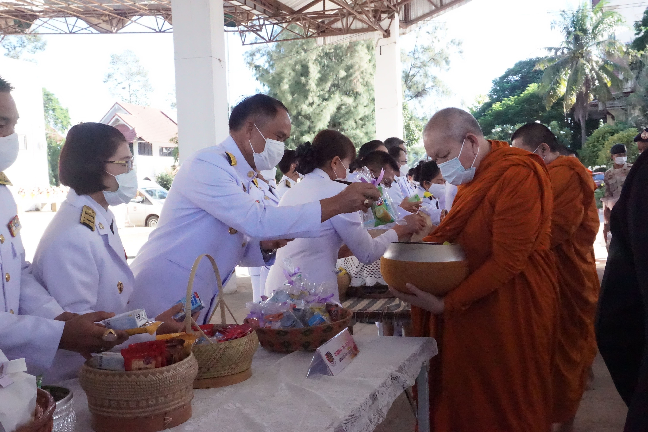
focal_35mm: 38
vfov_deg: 35.5
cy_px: 216
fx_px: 675
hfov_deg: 51.3
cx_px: 324
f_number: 11
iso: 12800
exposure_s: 1/2000
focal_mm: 25
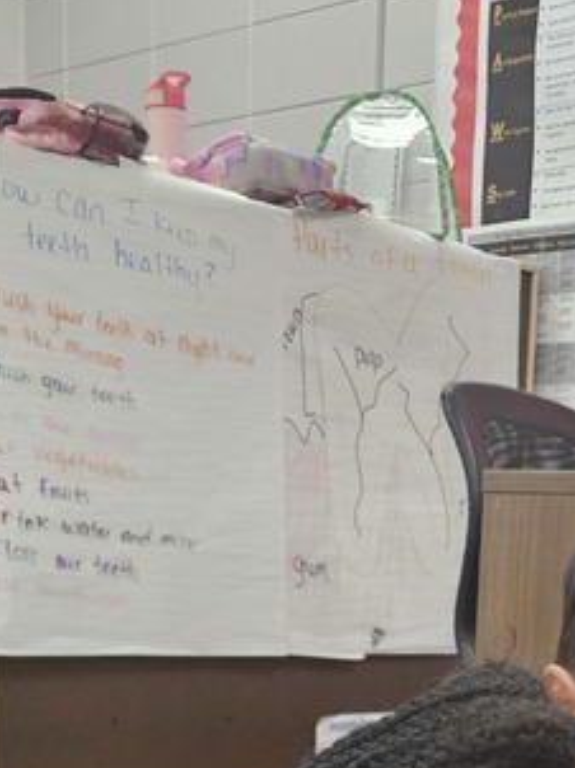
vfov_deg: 22.4
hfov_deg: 18.7
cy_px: 1002
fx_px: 1730
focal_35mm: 78
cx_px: 476
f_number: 1.8
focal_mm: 5.4
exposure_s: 1/40
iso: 500
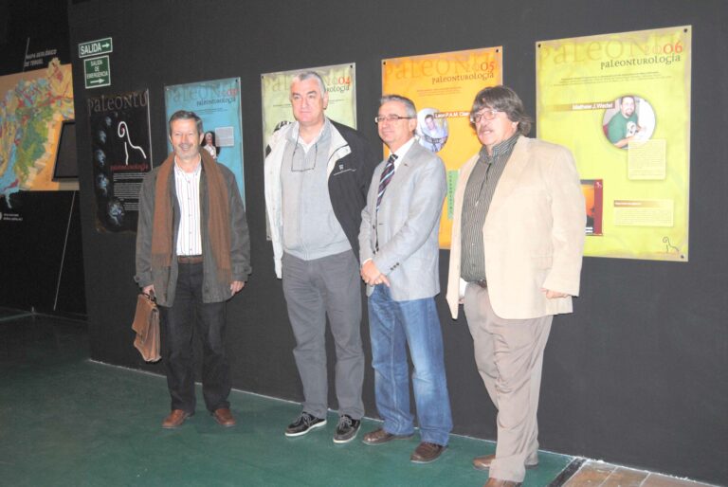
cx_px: 364
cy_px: 244
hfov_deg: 49.5
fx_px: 790
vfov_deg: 34.3
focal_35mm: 39
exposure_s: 1/60
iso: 200
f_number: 4
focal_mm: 26
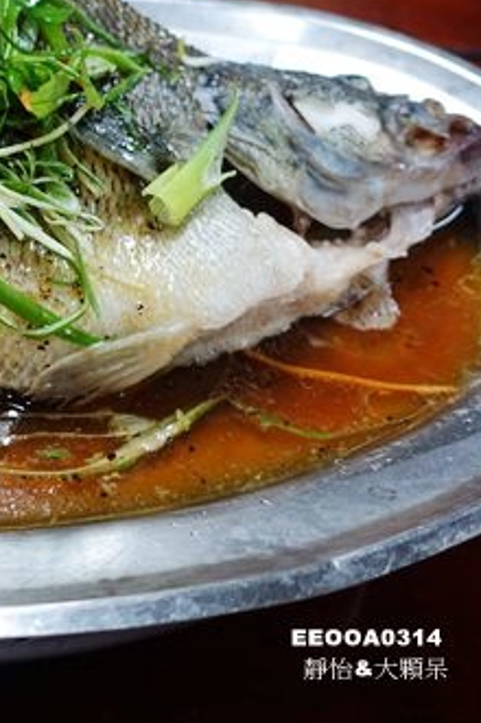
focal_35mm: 57
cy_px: 268
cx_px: -79
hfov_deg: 22.1
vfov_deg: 34.9
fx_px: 1145
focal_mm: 10.51
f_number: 2.5
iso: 200
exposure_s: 1/30
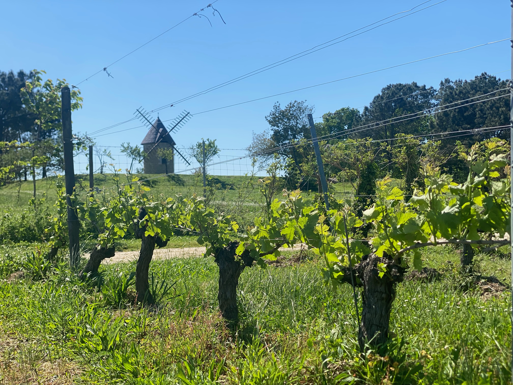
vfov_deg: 28.0
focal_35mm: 52
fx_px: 771
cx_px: 256
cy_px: 192
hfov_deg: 36.8
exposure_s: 1/1776
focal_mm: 6
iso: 20
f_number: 2
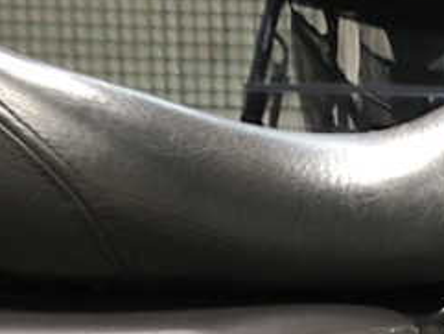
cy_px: 576
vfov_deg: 11.2
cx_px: 832
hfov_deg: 13.9
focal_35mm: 124
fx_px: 1591
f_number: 1.8
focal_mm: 3.99
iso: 64
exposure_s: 1/15
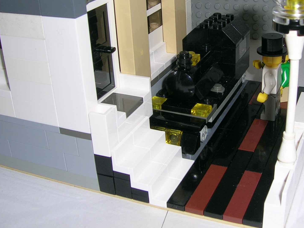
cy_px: 81
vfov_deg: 29.0
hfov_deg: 37.7
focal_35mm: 50
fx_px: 439
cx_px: 205
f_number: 4.8
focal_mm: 5.4
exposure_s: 1/60.1
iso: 50
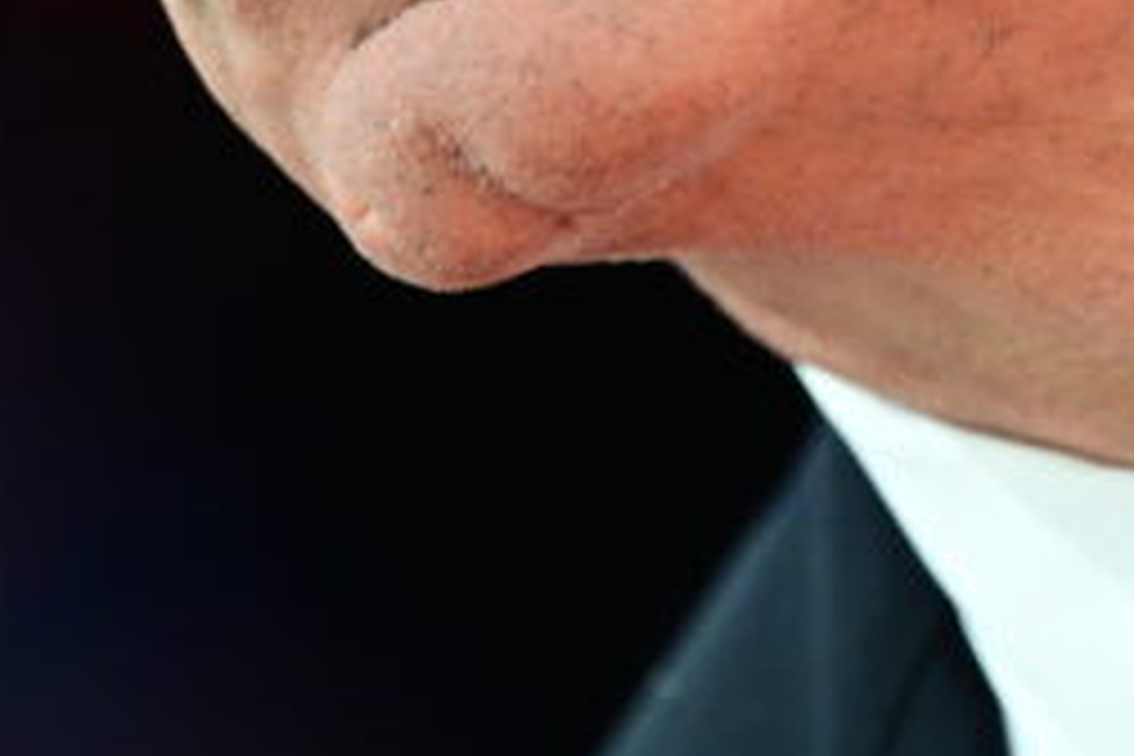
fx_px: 29293
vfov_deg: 1.5
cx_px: 1012
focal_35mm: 930
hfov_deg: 2.2
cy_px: -418
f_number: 2.8
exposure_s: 1/640
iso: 1600
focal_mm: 195
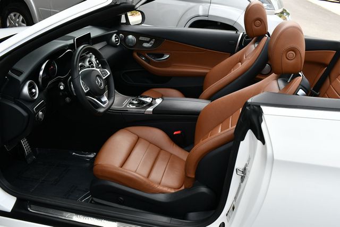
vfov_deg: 36.9
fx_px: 340
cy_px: 114
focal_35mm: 36
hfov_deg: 53.1
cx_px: 170
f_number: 5.6
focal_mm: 18
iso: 200
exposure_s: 1/250
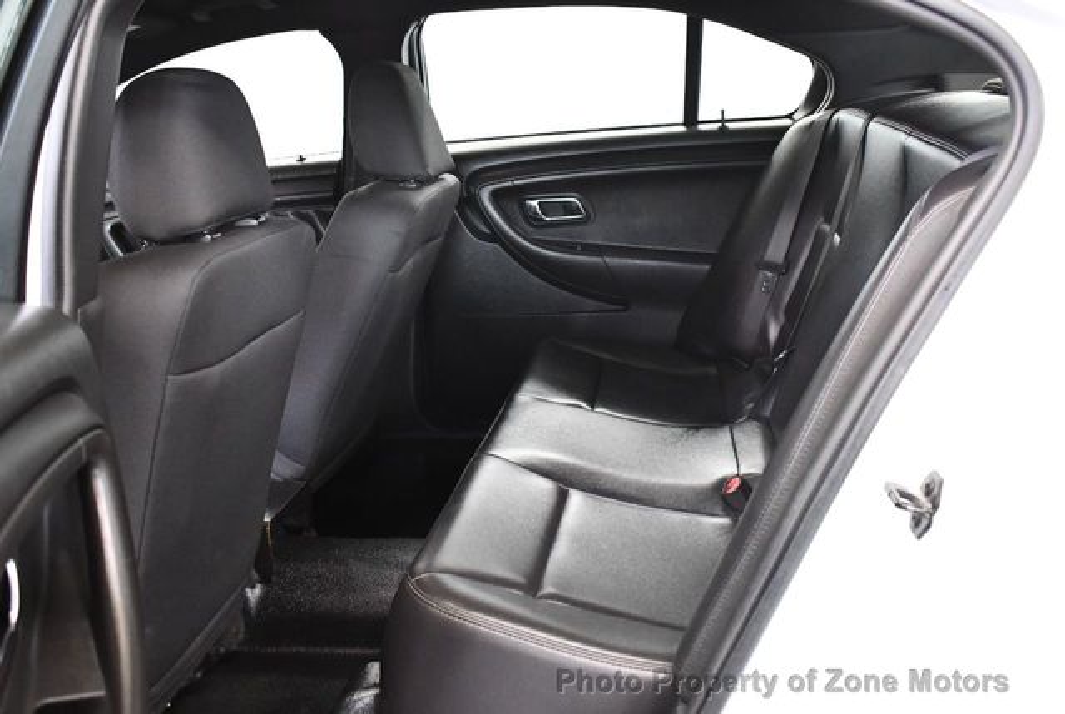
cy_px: 357
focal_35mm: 36
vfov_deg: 37.0
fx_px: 1067
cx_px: 532
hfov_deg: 53.1
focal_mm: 18
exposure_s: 1/100
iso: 3200
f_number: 3.5
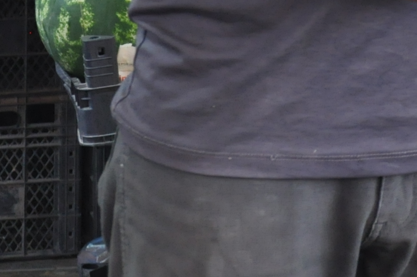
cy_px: -332
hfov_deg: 11.7
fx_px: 2025
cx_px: 355
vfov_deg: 7.4
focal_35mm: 175
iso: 800
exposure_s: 1/100
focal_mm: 26
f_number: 4
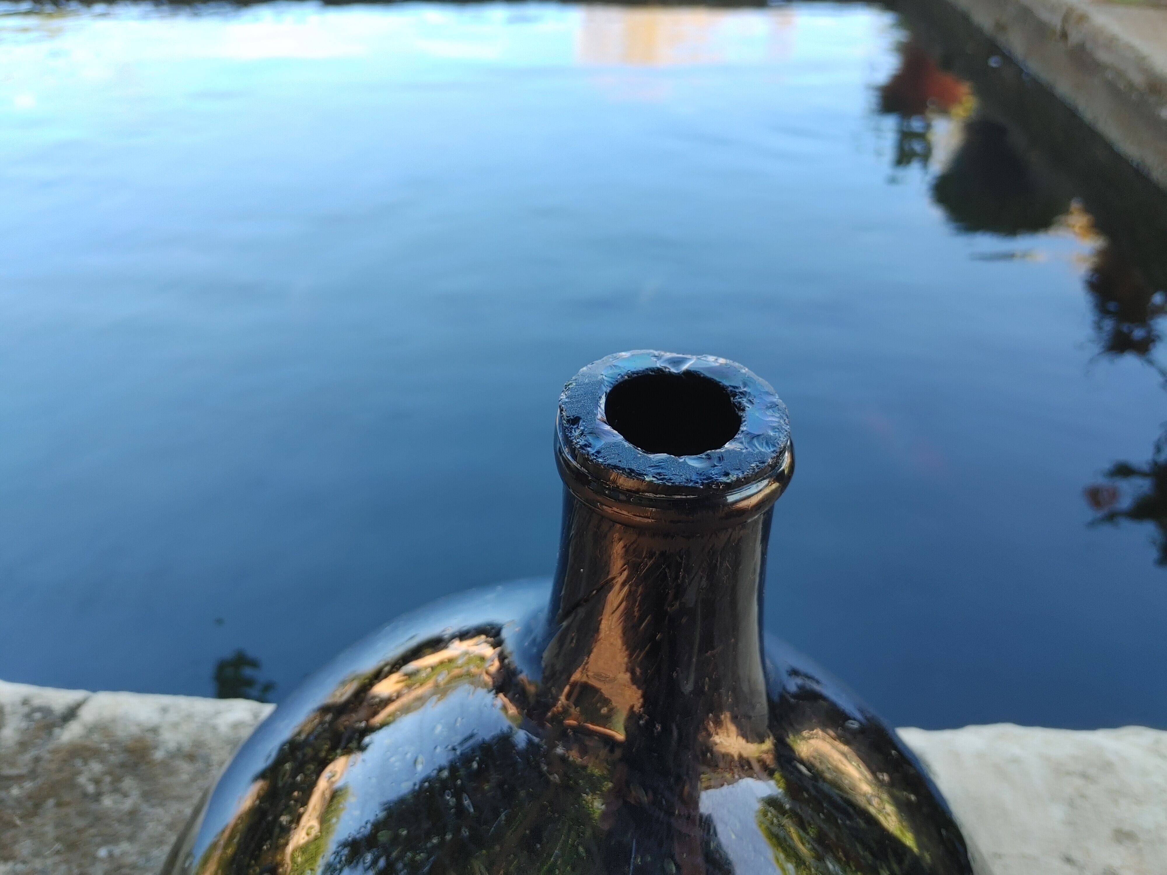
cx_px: 584
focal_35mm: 26
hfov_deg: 67.3
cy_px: 438
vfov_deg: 53.1
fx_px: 877
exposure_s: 1/116
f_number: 1.8
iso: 50
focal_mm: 4.81
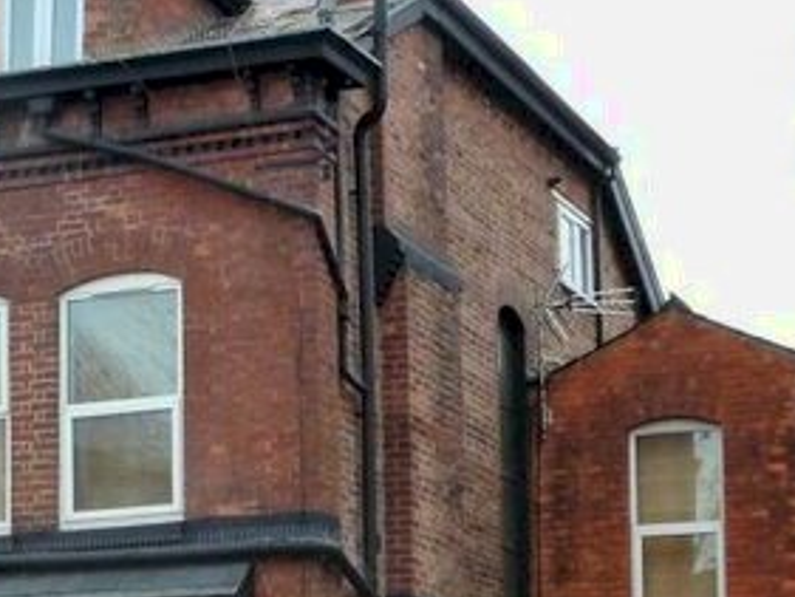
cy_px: 505
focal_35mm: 112
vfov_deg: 13.1
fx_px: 2573
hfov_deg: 17.3
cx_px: 91
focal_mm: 7.3
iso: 400
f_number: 5
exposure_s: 1/500
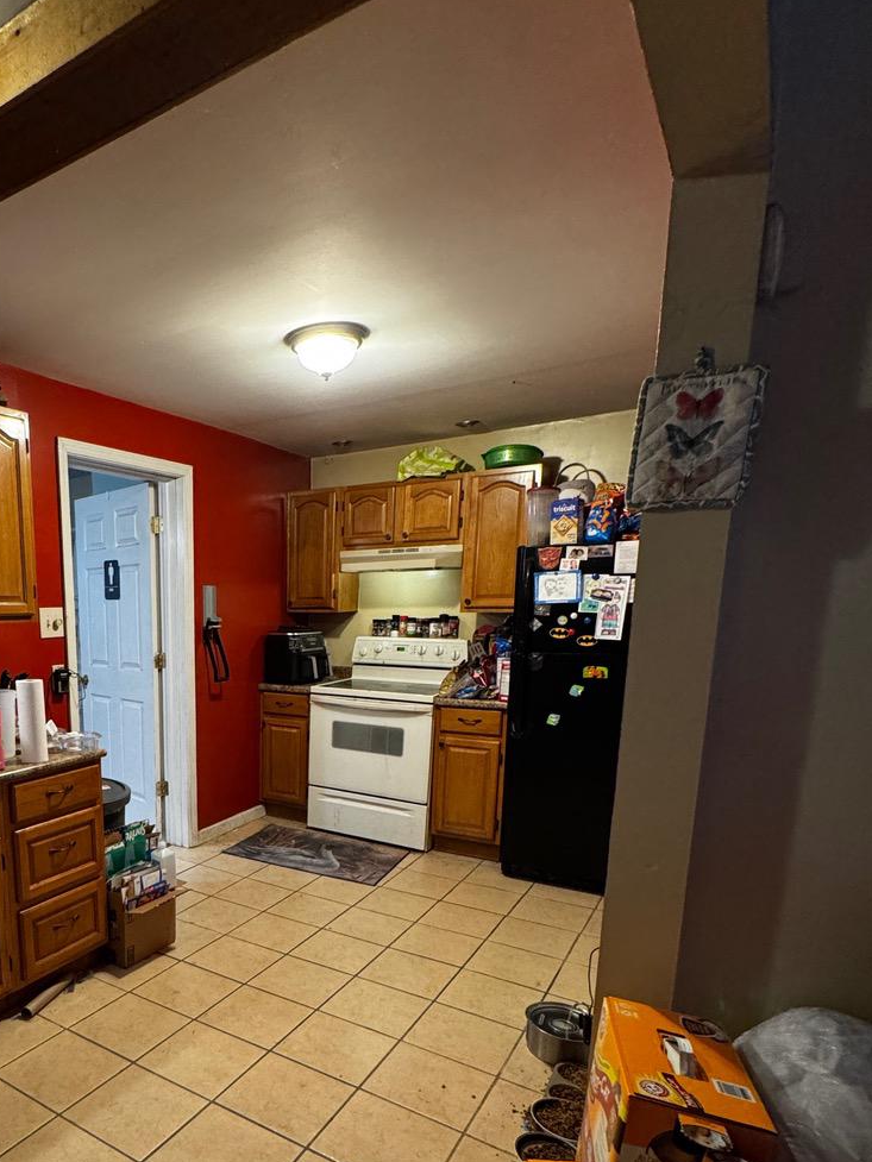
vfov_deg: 74.6
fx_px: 739
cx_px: 192
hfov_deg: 57.2
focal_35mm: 22
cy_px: 749
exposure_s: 1/60
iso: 400
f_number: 2.2
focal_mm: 2.22
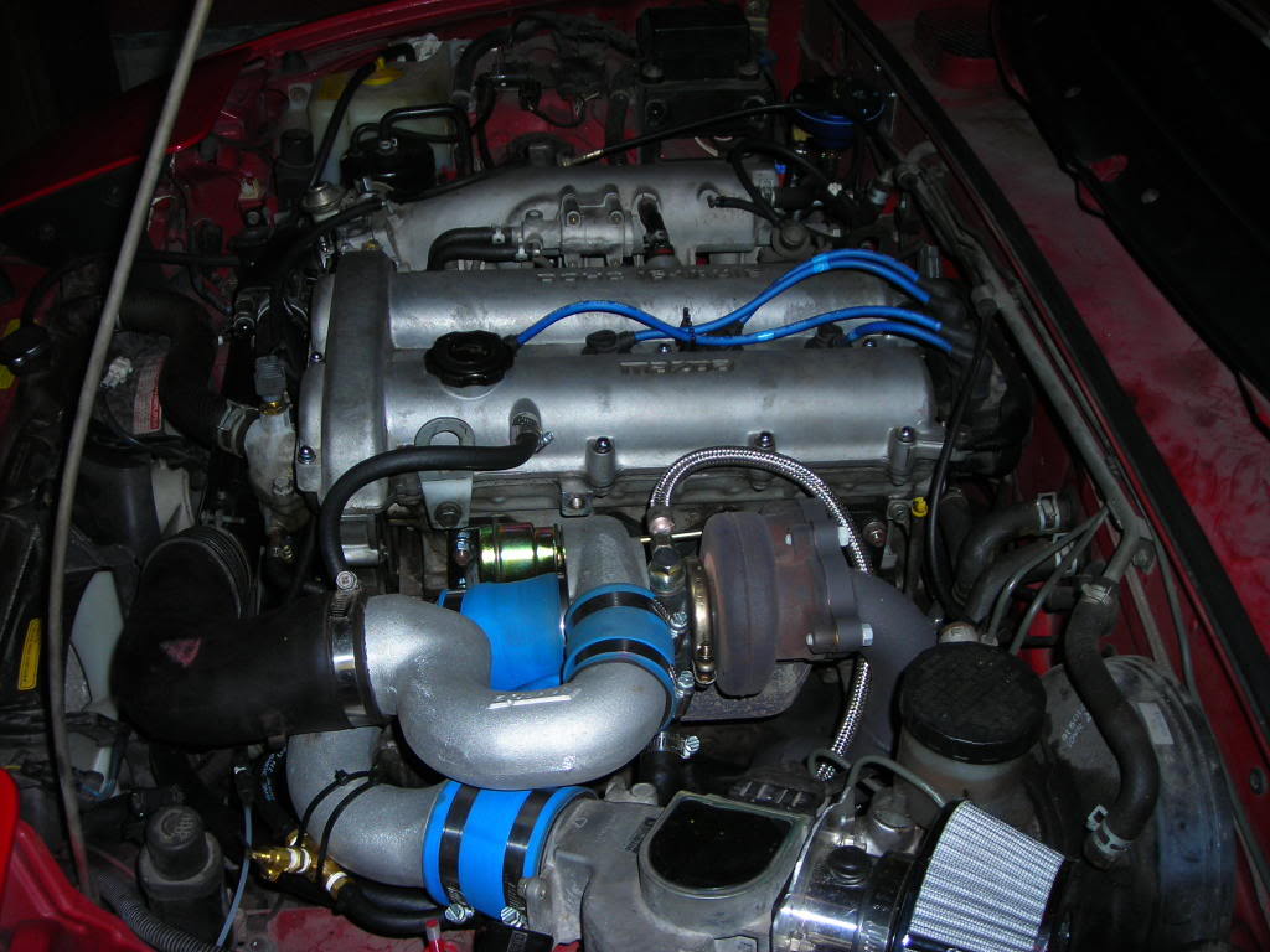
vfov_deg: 37.7
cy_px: 476
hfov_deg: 49.0
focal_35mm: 38
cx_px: 635
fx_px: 1394
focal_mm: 6.3
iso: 50
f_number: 3.2
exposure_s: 1/60.1
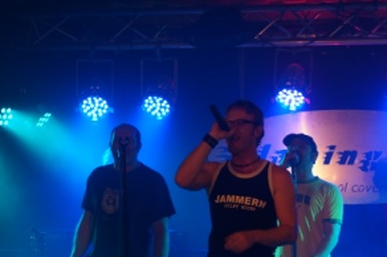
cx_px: 254
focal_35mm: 161
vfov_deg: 8.5
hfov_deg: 12.8
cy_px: 171
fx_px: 1729
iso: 1000
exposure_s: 1/125
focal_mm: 70
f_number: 4
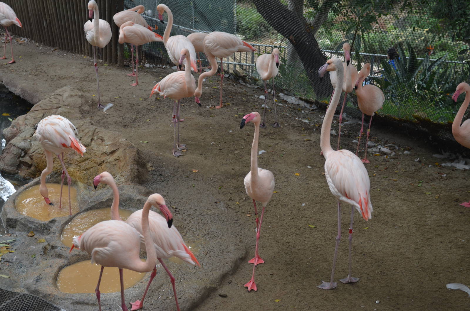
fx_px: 743
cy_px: 156
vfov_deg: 23.7
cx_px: 235
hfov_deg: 35.1
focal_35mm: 57
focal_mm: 38
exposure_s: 1/125
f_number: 5.3
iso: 400
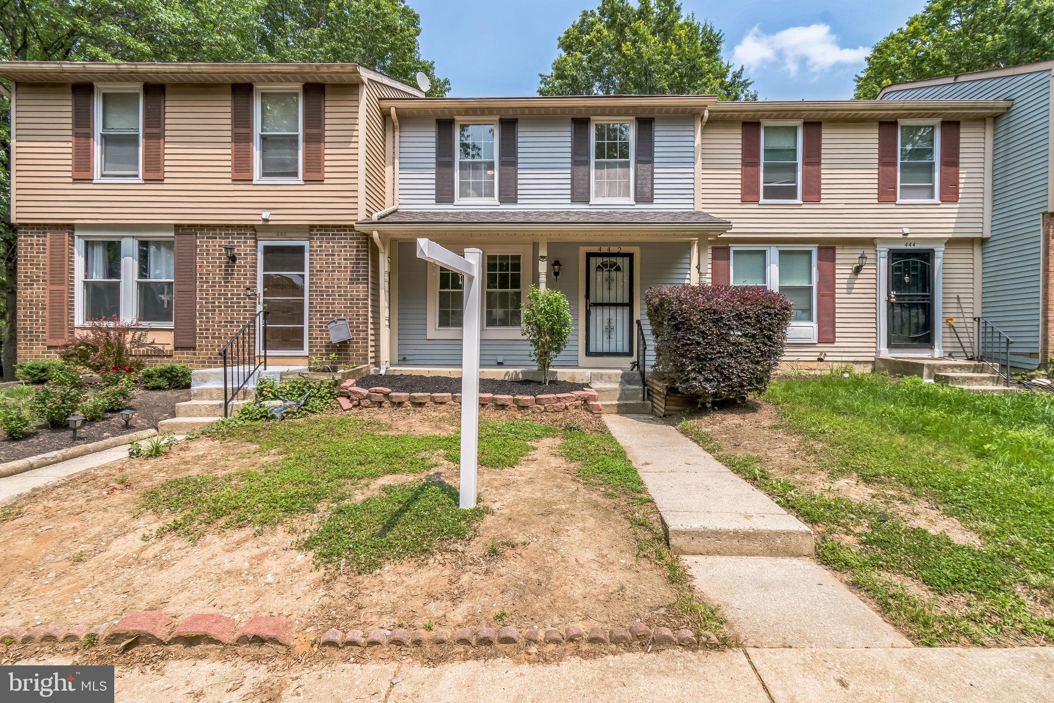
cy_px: 352
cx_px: 527
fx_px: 439
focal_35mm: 15
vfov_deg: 77.3
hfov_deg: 100.4
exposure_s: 1/320
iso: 200
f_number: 10
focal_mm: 10
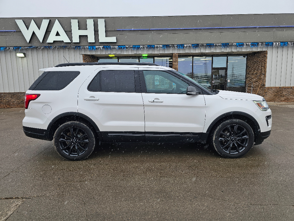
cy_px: 110
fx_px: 195
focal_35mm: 23
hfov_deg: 73.9
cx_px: 147
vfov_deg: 58.9
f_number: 1.7
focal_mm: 6.3
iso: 40
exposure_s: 1/359
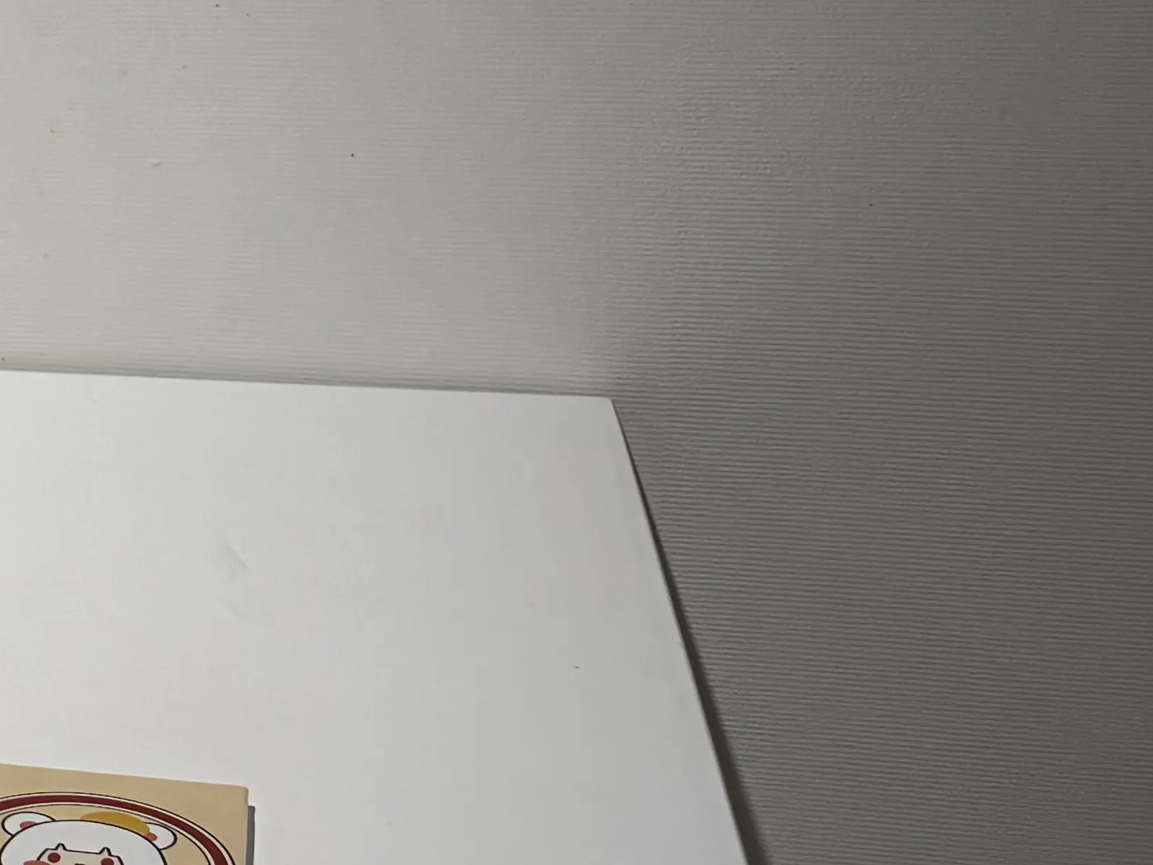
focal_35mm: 85
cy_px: 139
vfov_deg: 17.2
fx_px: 2831
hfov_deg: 19.1
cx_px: -753
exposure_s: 1/488
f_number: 1.78
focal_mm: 6.76
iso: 80
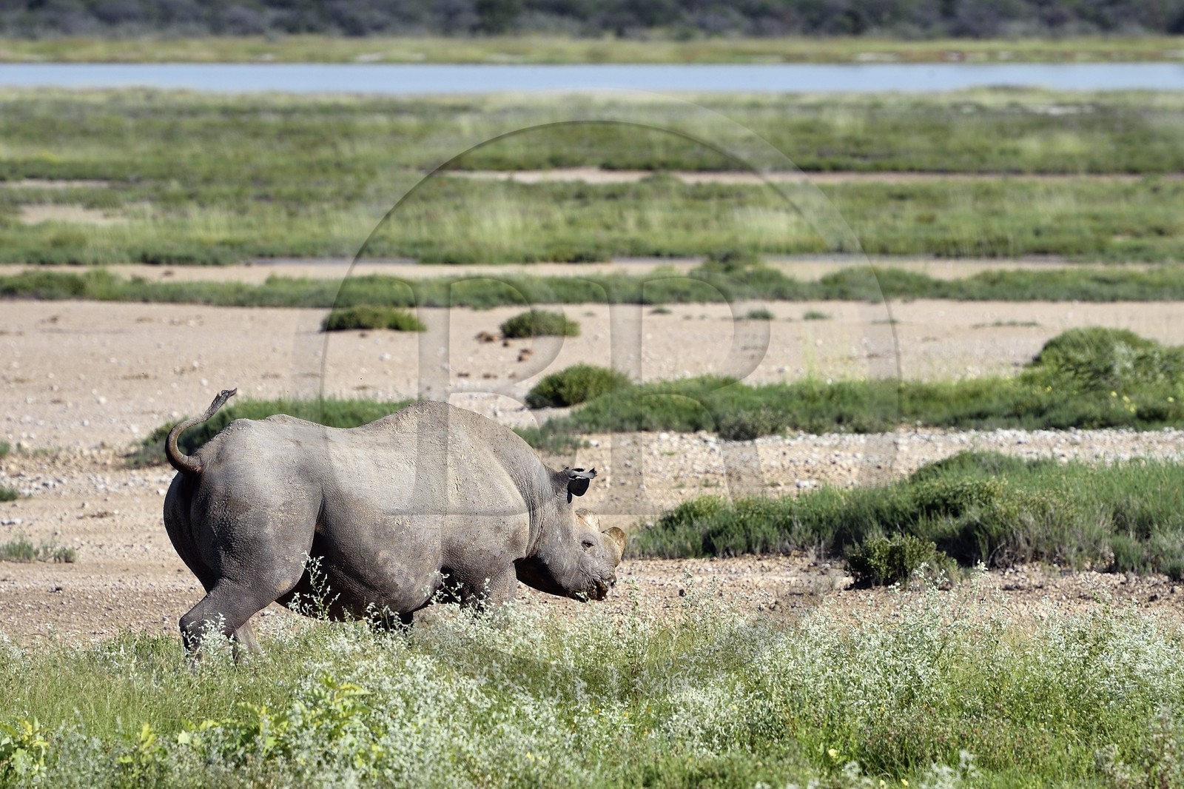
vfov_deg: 4.9
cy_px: 394
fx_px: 9206
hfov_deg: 7.4
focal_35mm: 280
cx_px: 592
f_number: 6.3
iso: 200
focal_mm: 280
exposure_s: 1/1250
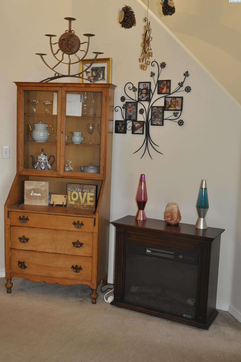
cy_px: 181
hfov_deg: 32.9
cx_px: 120
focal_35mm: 40
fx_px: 408
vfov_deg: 48.0
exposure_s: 1/60
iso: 800
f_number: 3.8
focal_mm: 27
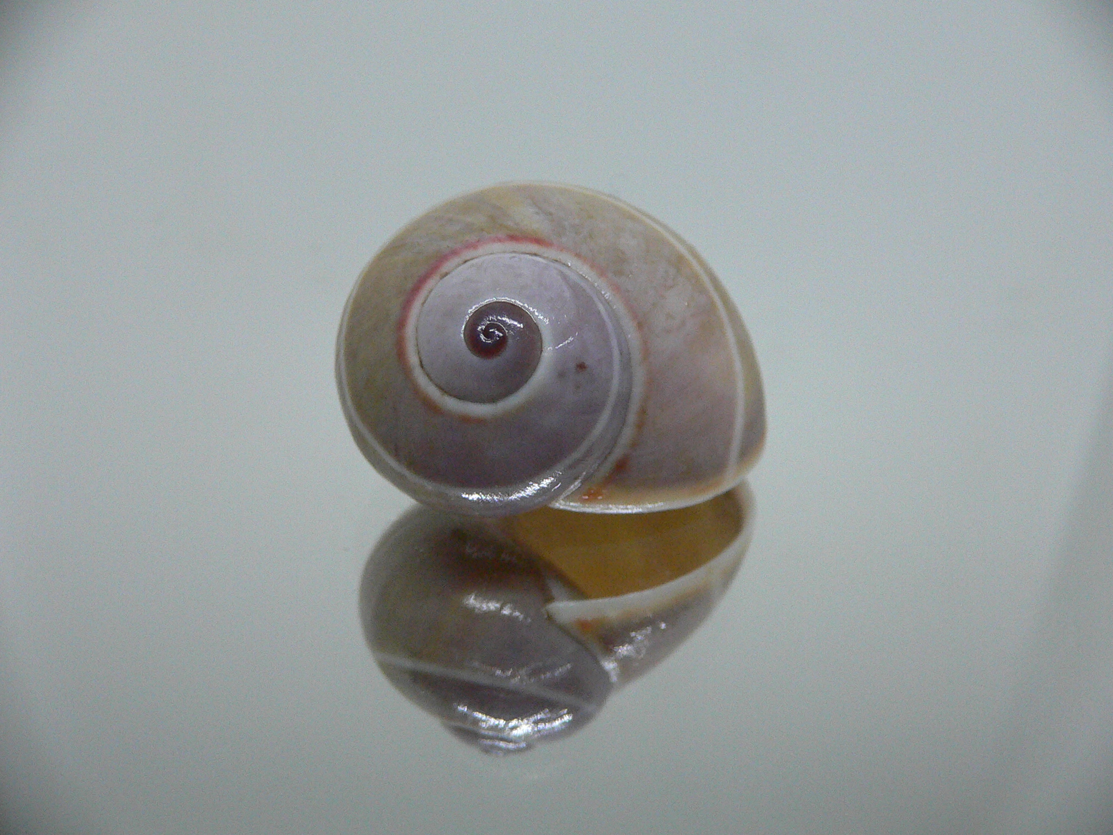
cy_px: 418
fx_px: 1125
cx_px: 556
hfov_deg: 52.6
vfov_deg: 40.7
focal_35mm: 35
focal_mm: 4.6
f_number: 2.8
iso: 200
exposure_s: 1/50
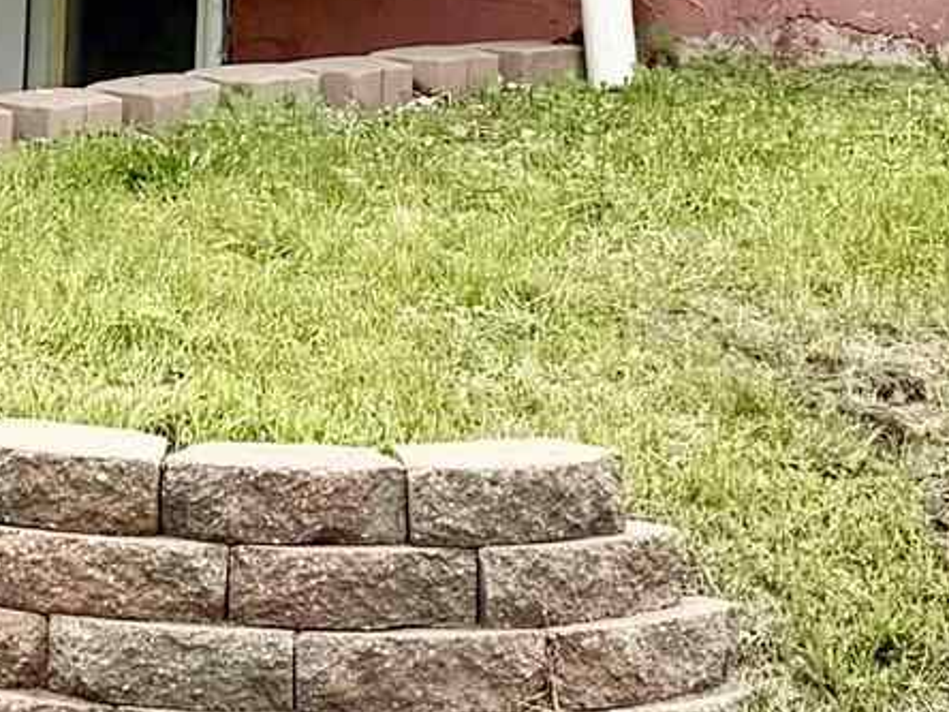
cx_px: 122
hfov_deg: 11.8
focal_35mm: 166
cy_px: -1197
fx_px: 4551
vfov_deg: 8.0
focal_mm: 6.76
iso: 80
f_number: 1.78
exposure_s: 1/5319
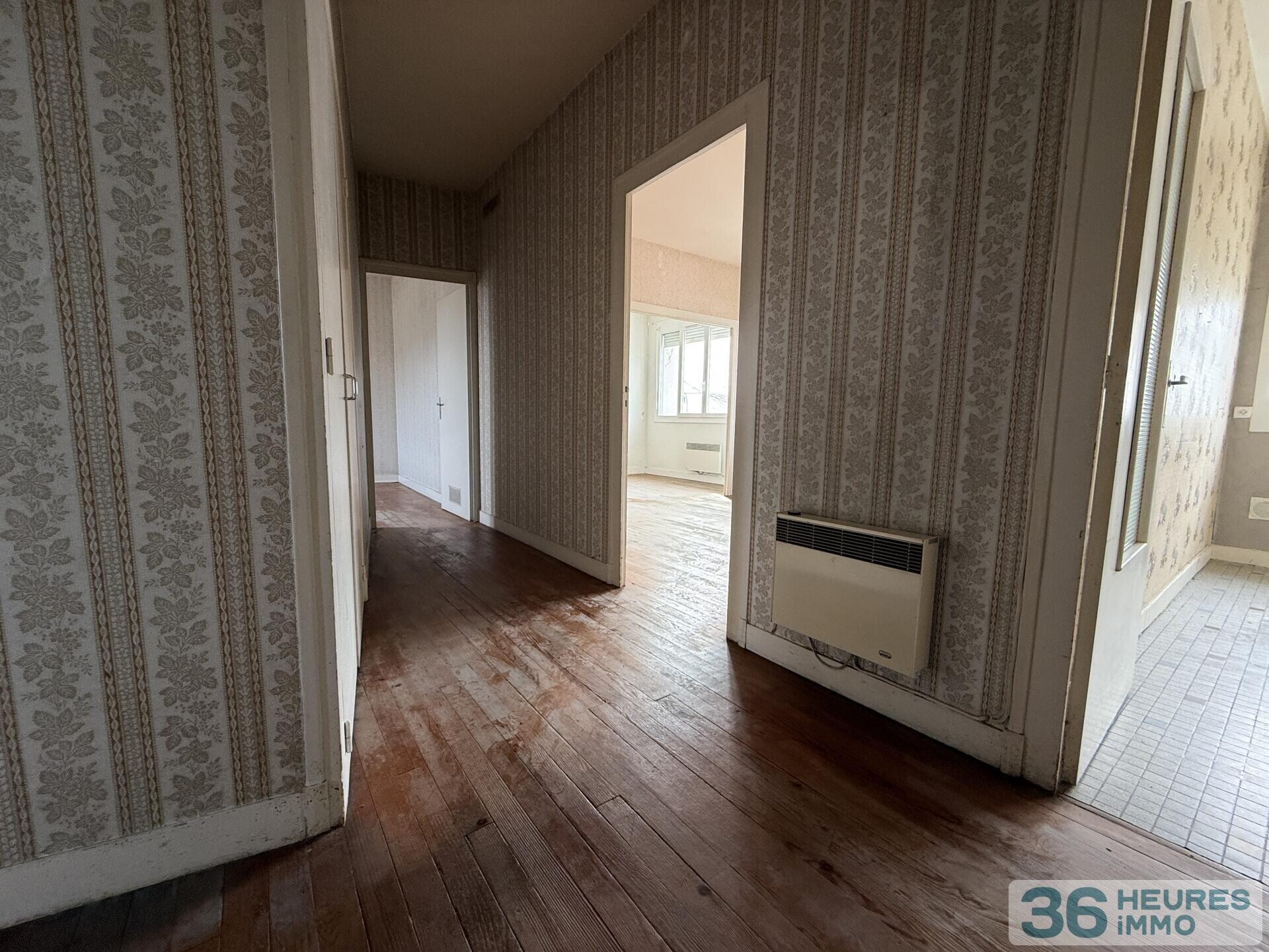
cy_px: 476
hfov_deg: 102.1
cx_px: 634
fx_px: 513
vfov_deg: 85.7
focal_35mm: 14
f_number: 2.2
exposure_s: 1/99
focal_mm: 2.22
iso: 160
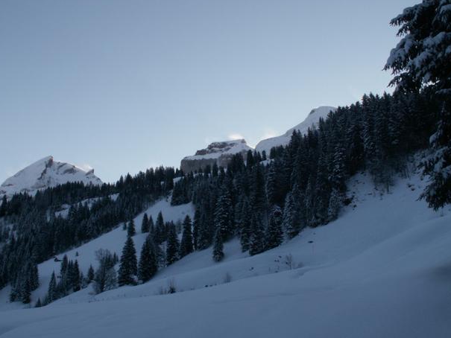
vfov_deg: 38.7
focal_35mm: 37
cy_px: 160
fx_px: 482
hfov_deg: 50.1
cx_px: 221
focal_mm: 5.86
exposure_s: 1/100
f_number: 8
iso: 50
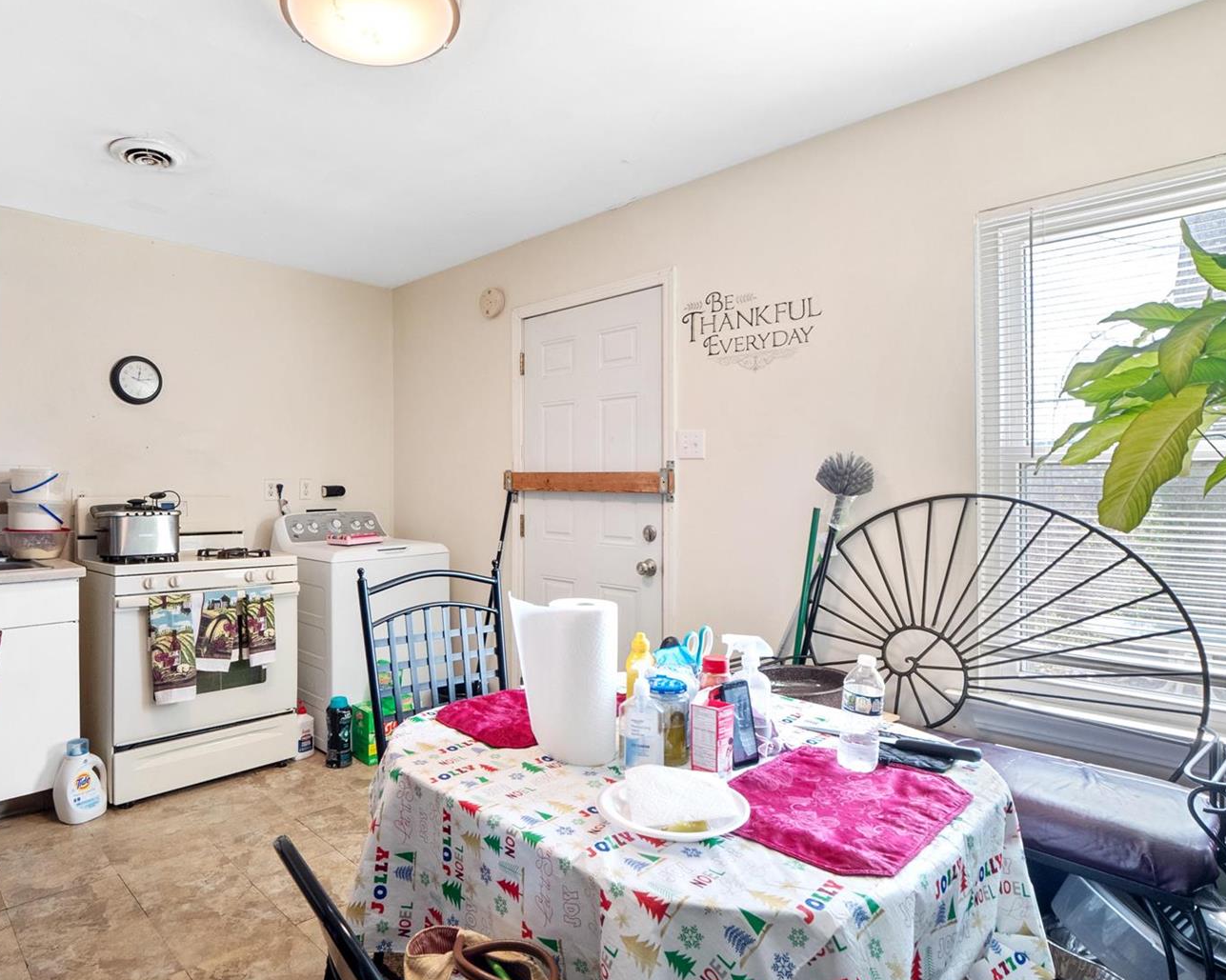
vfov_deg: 65.5
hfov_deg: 76.5
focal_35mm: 21
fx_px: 762
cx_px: 474
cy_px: 490
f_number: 8
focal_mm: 9
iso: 400
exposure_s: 1/8
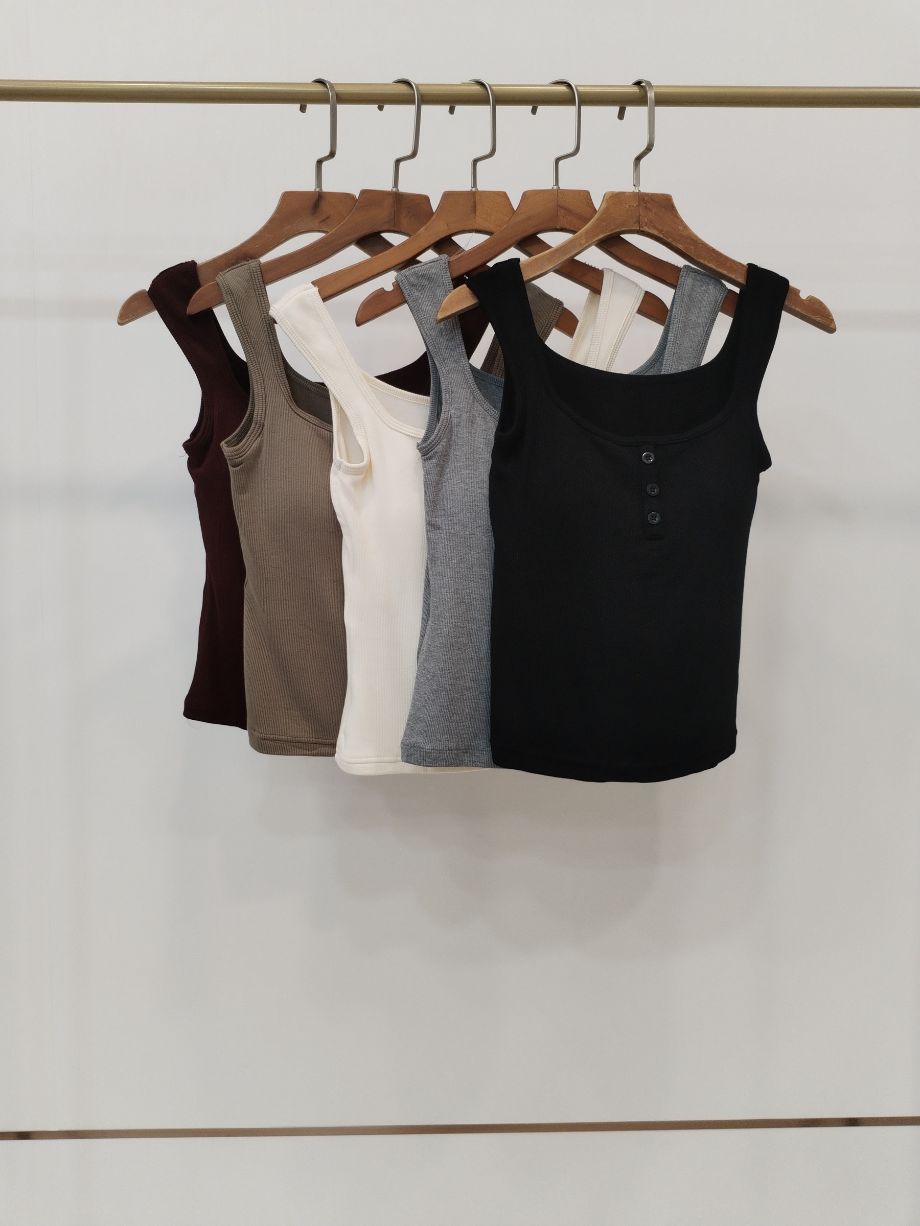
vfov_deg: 61.7
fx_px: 1028
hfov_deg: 48.2
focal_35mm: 29
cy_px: 613
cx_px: 460
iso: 330
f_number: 1.8
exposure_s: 1/60
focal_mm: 4.75
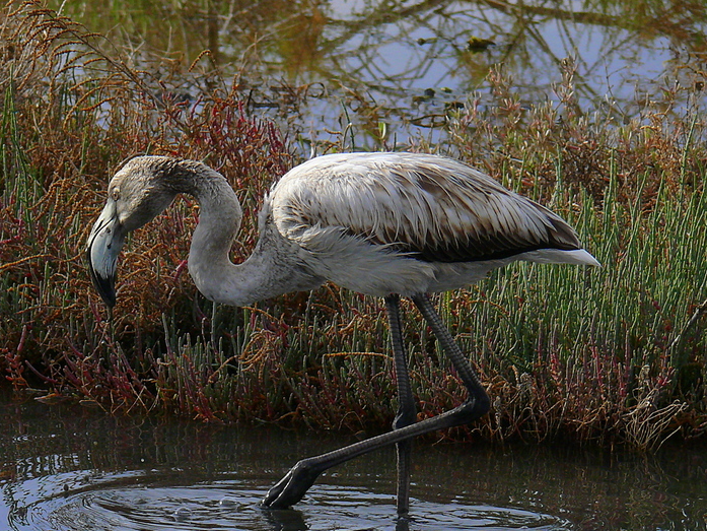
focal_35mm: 487
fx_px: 9948
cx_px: 151
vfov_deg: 3.1
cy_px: 451
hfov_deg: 4.1
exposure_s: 1/800
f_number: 5
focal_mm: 59.7
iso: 100
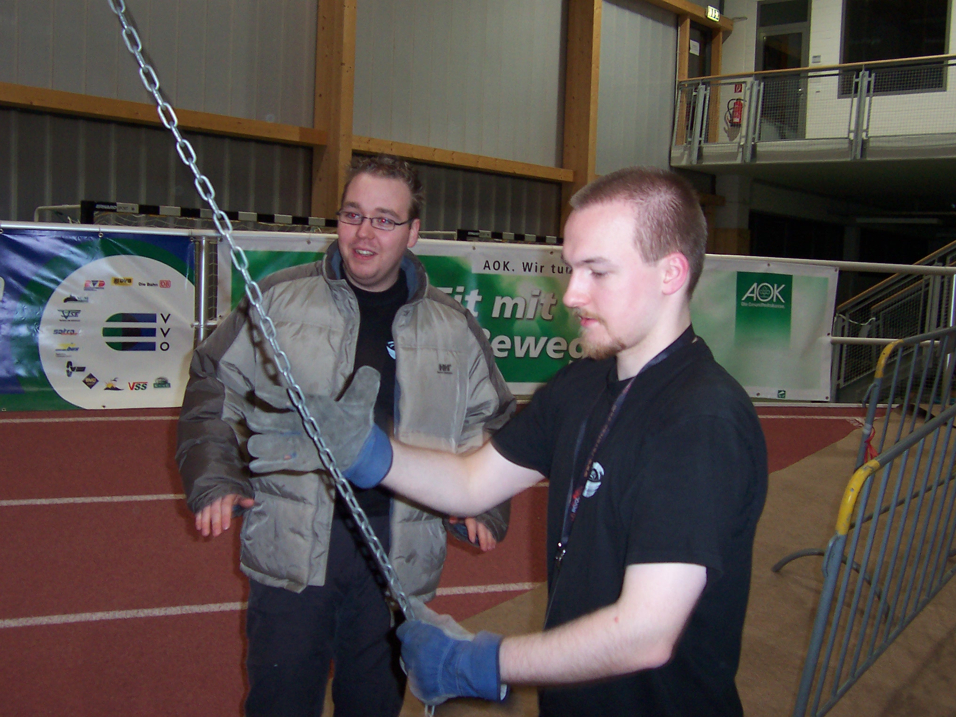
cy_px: 358
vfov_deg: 40.7
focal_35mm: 35
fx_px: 967
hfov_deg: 52.6
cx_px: 478
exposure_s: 1/30
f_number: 2.8
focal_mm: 5.6
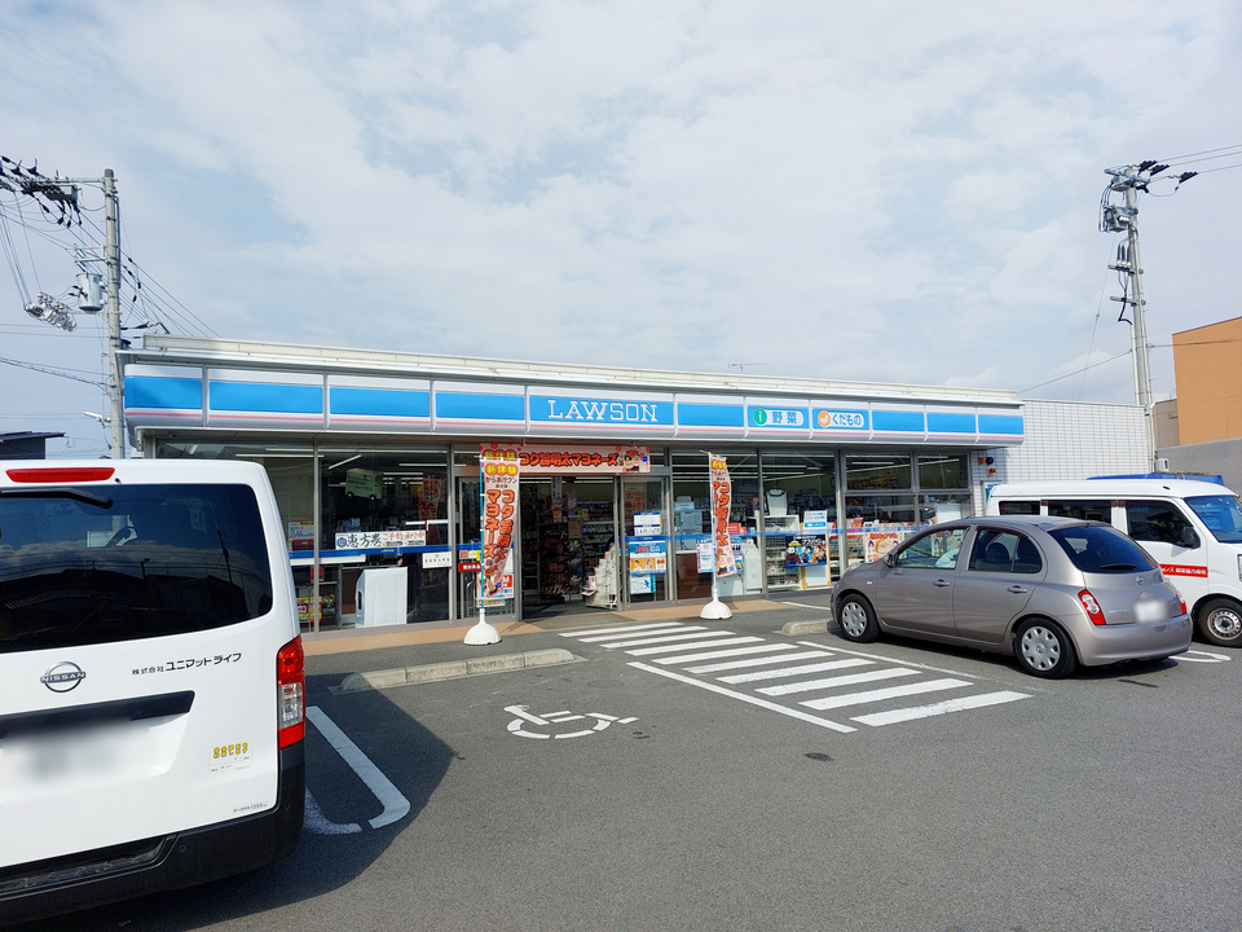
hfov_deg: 71.6
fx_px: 861
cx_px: 621
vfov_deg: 56.8
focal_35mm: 24
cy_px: 466
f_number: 1.8
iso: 25
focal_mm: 5.23
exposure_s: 1/1663
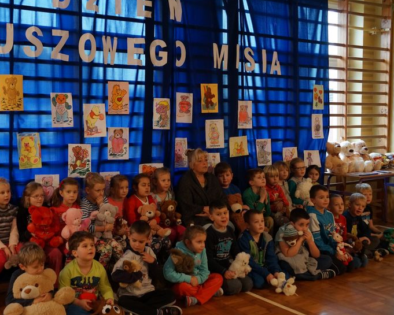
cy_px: 147
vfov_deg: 36.5
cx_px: 135
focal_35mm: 41
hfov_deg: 44.2
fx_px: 478
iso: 1000
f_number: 4
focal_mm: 22
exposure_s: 1/60
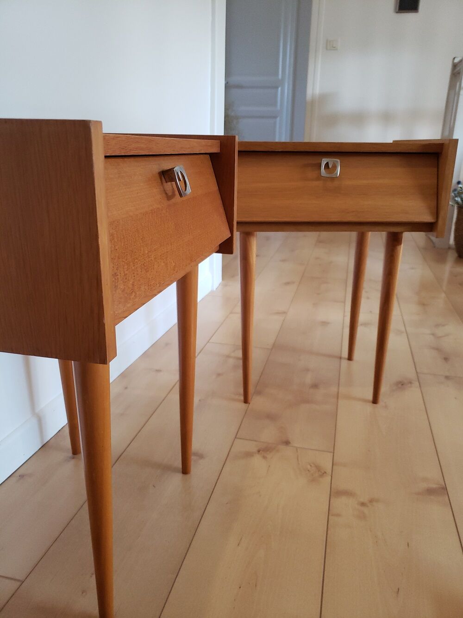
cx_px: 232
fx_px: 464
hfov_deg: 53.1
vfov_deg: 67.3
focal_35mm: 26
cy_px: 309
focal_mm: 4.3
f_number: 1.5
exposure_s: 1/50
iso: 320
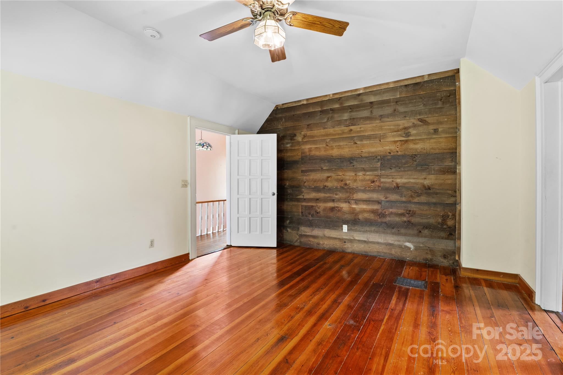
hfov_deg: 100.4
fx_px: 235
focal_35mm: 15
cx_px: 282
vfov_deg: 77.3
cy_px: 188
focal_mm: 15
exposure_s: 1/2
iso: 500
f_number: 8
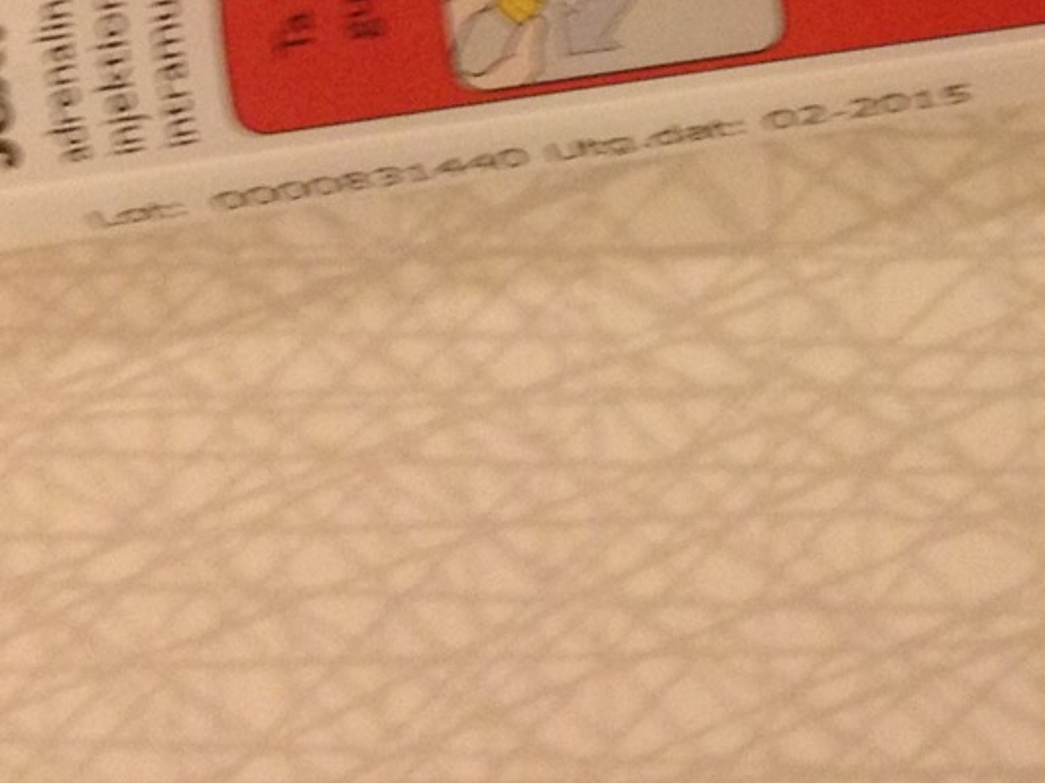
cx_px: 1008
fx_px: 4075
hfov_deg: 14.4
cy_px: -673
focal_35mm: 135
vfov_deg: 10.3
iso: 125
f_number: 2.4
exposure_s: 1/20
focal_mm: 4.28
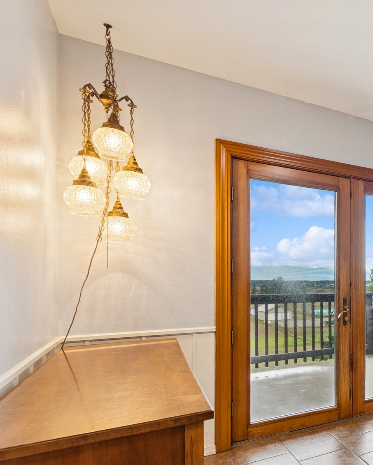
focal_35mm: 27
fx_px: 372
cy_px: 286
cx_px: 441
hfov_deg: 39.5
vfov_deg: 63.3
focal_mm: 10
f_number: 6.3
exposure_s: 1/40
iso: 100
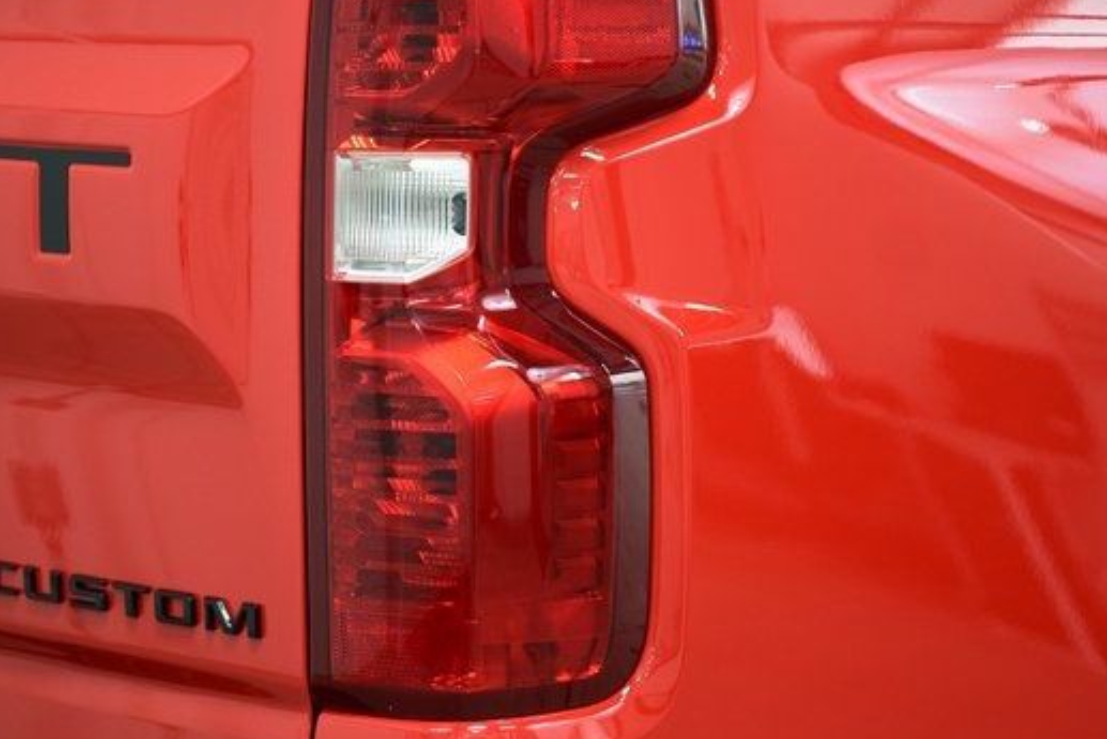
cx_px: 471
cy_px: 295
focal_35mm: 130
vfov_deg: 10.6
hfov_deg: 15.8
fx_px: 3998
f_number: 2.8
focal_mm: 70
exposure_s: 1/80
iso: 1600
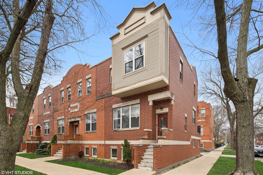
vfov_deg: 70.4
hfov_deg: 93.3
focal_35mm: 17
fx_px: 124
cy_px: 88
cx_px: 132
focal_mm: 17
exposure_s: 1/200
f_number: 9
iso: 320
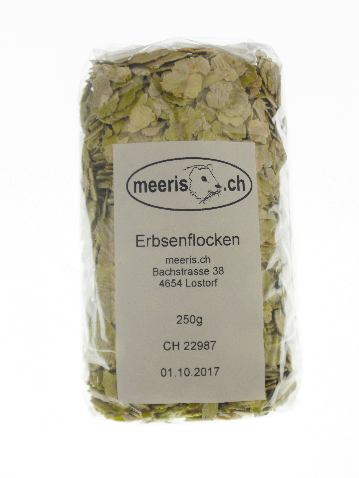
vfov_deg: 36.8
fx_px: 719
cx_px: 180
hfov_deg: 28.0
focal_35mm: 52
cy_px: 239
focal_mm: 9.2
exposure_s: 1/350
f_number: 3.4
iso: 80
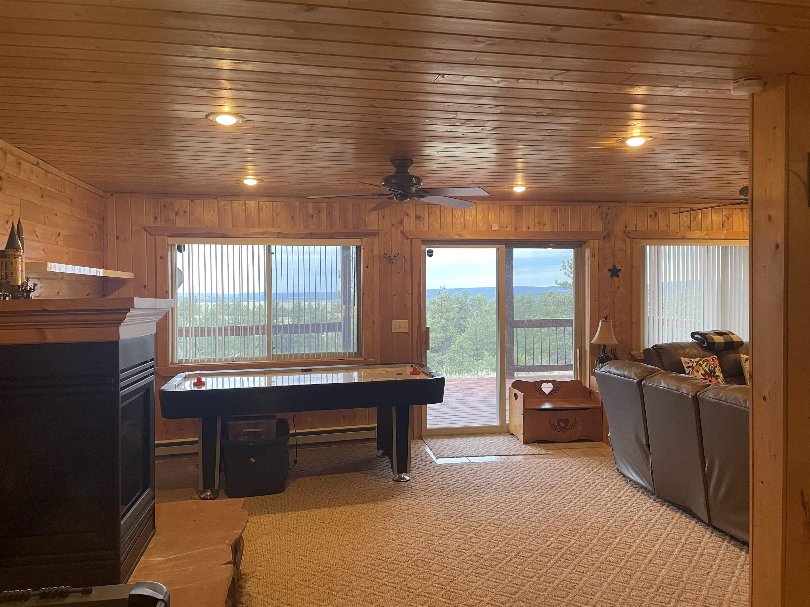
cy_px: 304
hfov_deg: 67.3
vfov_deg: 53.1
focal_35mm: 26
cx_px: 405
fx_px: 608
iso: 125
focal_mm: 4.2
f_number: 1.6
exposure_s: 1/60
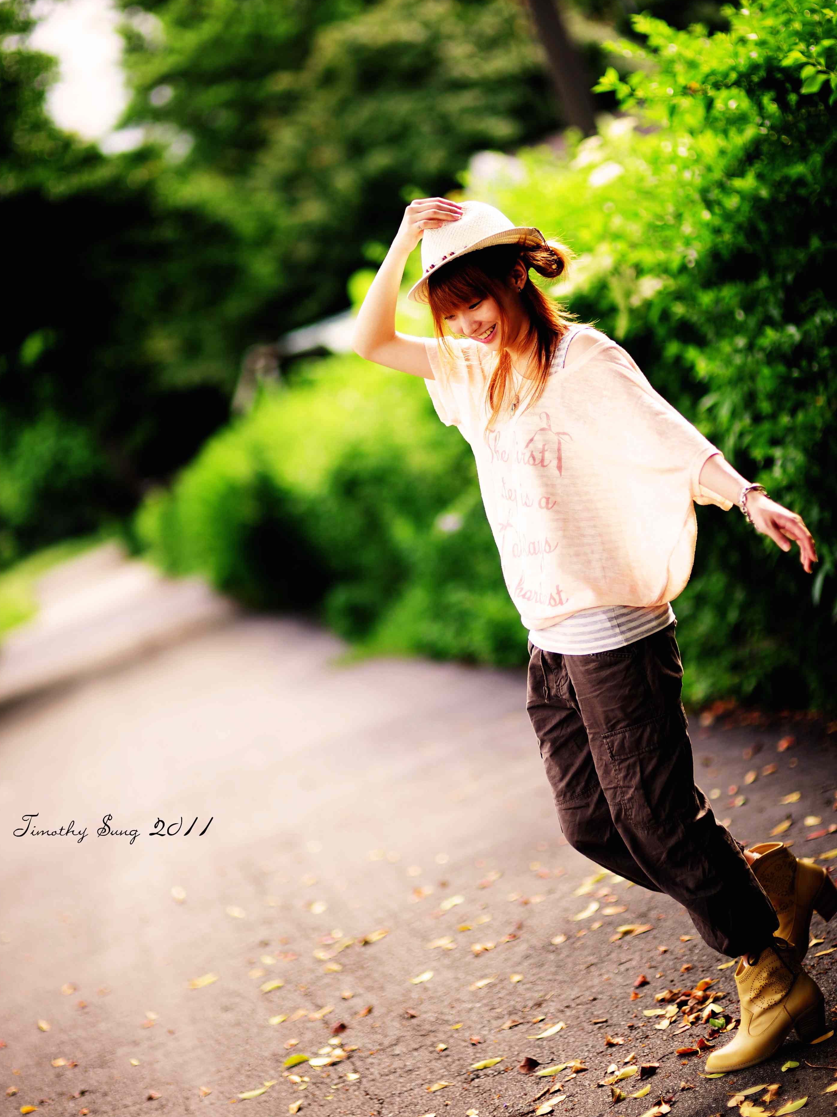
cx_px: 419
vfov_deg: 21.1
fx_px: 2999
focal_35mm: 93
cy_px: 517
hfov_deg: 15.9
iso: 200
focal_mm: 85
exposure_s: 1/1000
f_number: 1.4
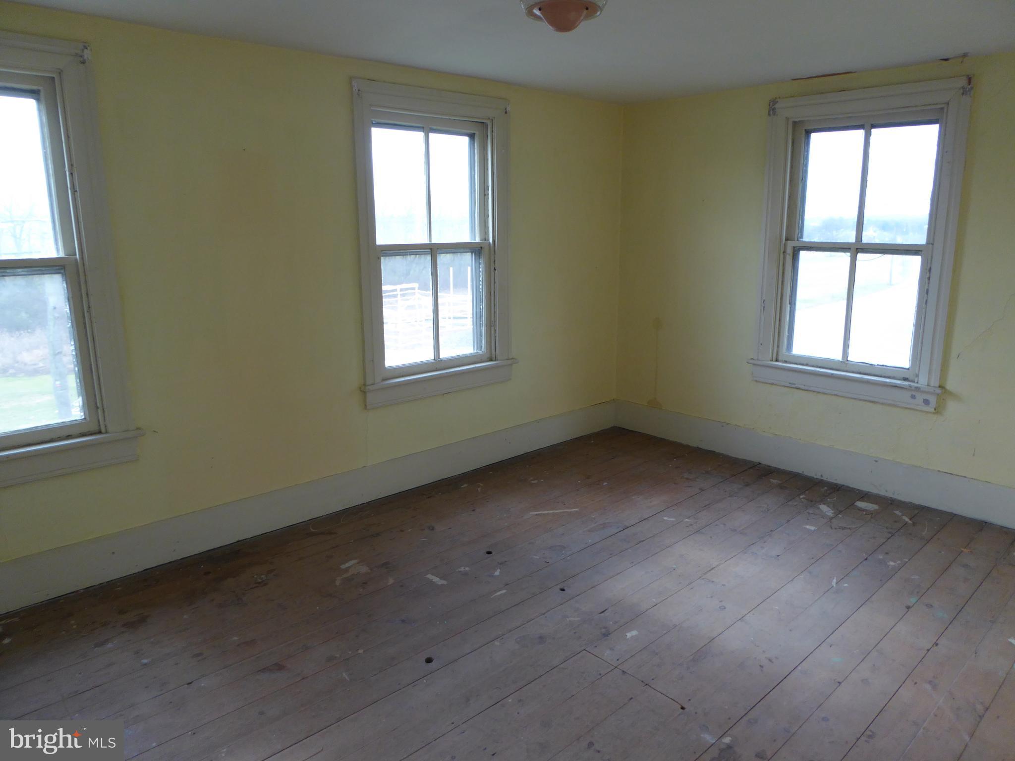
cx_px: 508
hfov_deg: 71.6
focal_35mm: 24
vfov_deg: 56.8
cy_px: 380
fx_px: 704
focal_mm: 4.3
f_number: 3.3
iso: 160
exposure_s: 1/60
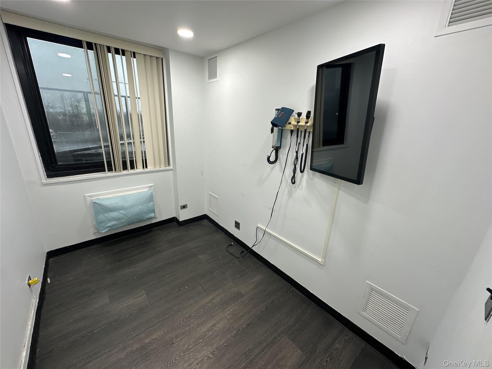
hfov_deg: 102.1
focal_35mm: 14
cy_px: 184
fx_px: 199
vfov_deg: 85.7
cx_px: 246
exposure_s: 1/120
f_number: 2.2
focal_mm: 2.22
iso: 200
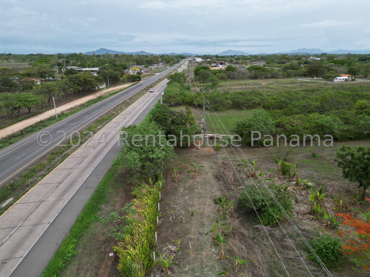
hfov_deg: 71.6
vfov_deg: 56.8
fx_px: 257
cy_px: 138
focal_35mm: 24
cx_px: 185
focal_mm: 6.72
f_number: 1.7
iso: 130
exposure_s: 1/725
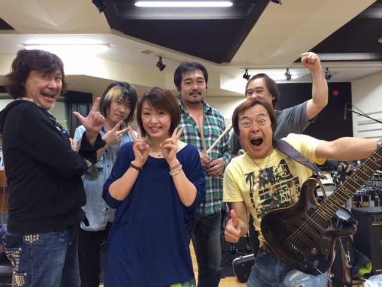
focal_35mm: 30
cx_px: 191
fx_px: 331
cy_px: 144
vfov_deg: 46.8
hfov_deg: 60.0
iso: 160
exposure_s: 1/30
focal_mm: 4.12
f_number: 2.2
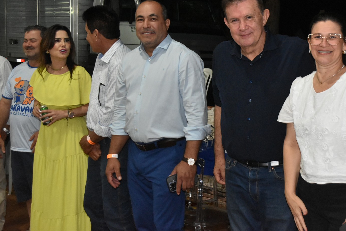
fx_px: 545
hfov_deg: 35.0
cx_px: 221
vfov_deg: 23.9
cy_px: 95
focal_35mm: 57
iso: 5000
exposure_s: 1/80
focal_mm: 29
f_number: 5
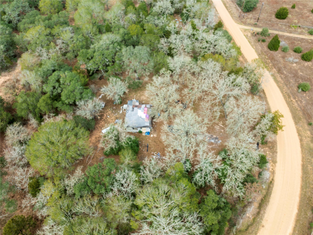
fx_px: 217
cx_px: 156
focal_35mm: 24
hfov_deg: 71.6
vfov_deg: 56.8
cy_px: 118
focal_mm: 12.29
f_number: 2.8
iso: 100
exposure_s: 1/500
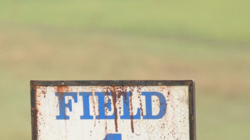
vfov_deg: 0.8
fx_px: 9620
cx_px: 20
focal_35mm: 1452
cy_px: 143
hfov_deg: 1.5
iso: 2000
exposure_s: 1/1000
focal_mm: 300
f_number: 5.6
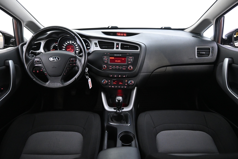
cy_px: 80
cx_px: 119
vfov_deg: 53.1
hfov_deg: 73.7
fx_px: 159
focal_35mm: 24
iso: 4000
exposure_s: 1/25
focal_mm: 16
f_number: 3.5
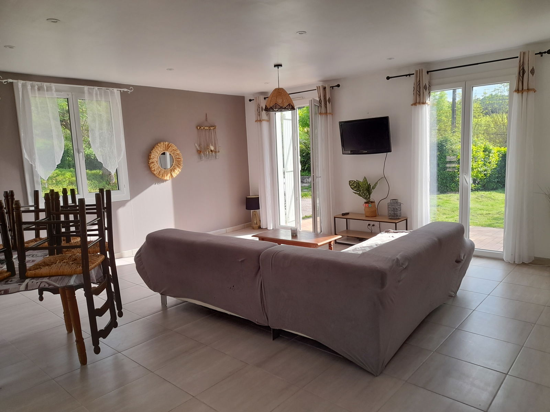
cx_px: 275
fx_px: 397
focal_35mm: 25
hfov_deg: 69.4
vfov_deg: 54.9
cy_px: 206
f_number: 2
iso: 20
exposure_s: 1/120
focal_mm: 4.6
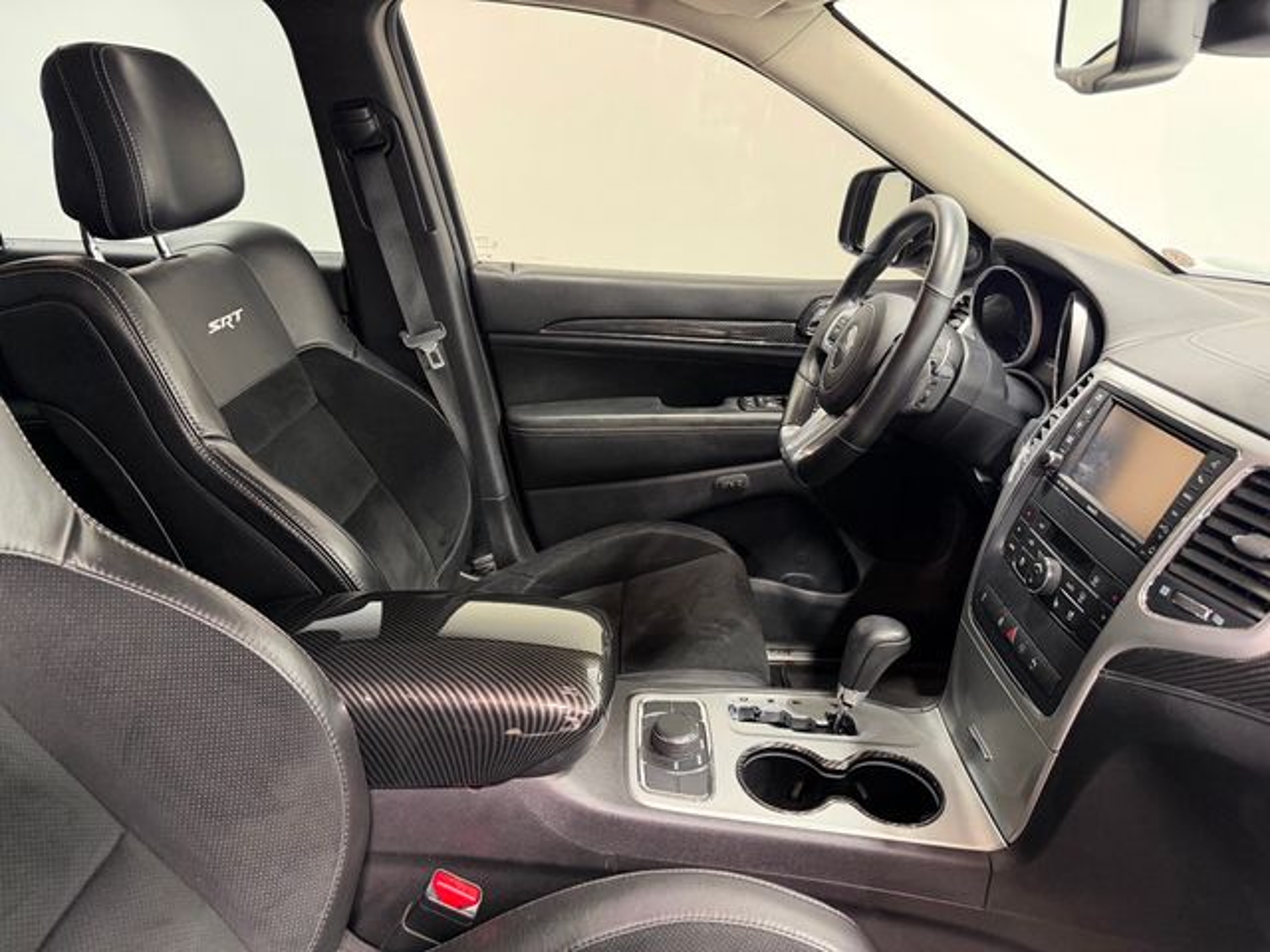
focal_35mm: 24
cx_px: 635
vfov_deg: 56.8
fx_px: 881
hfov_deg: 71.6
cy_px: 476
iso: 320
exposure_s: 1/60
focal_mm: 6.76
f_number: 1.78
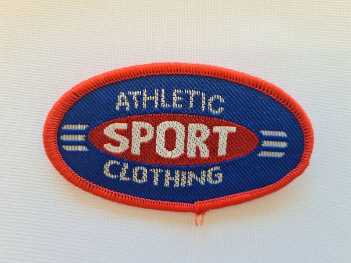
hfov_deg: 67.3
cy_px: 132
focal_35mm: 26
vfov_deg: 53.1
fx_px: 264
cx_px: 176
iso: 64
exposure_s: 1/100
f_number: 1.8
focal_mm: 5.4
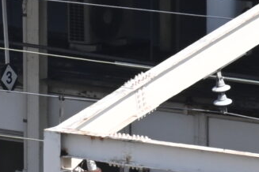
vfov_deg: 0.5
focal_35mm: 2933
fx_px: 21100
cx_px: -645
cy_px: 228
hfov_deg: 0.7
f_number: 6.3
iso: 160
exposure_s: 1/500
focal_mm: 250
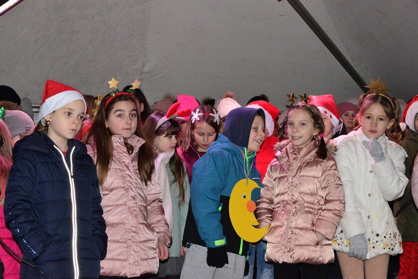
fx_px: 604
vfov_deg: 26.0
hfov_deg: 38.2
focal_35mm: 52
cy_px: 140
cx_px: 209
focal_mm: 52
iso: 6400
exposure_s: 1/60
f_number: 8
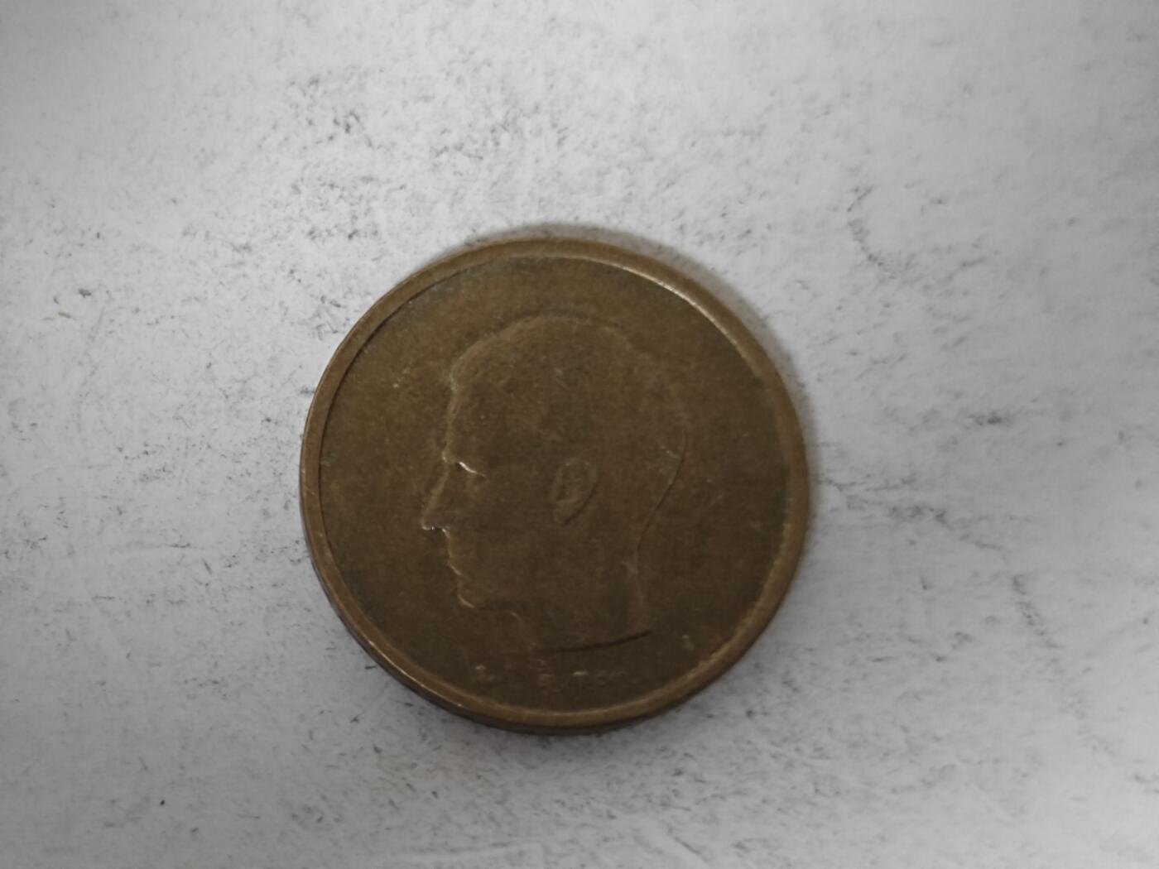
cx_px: 580
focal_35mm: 75
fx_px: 2511
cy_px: 434
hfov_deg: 26.0
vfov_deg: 19.6
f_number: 1.9
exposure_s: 1/42.3
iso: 640
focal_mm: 8.7
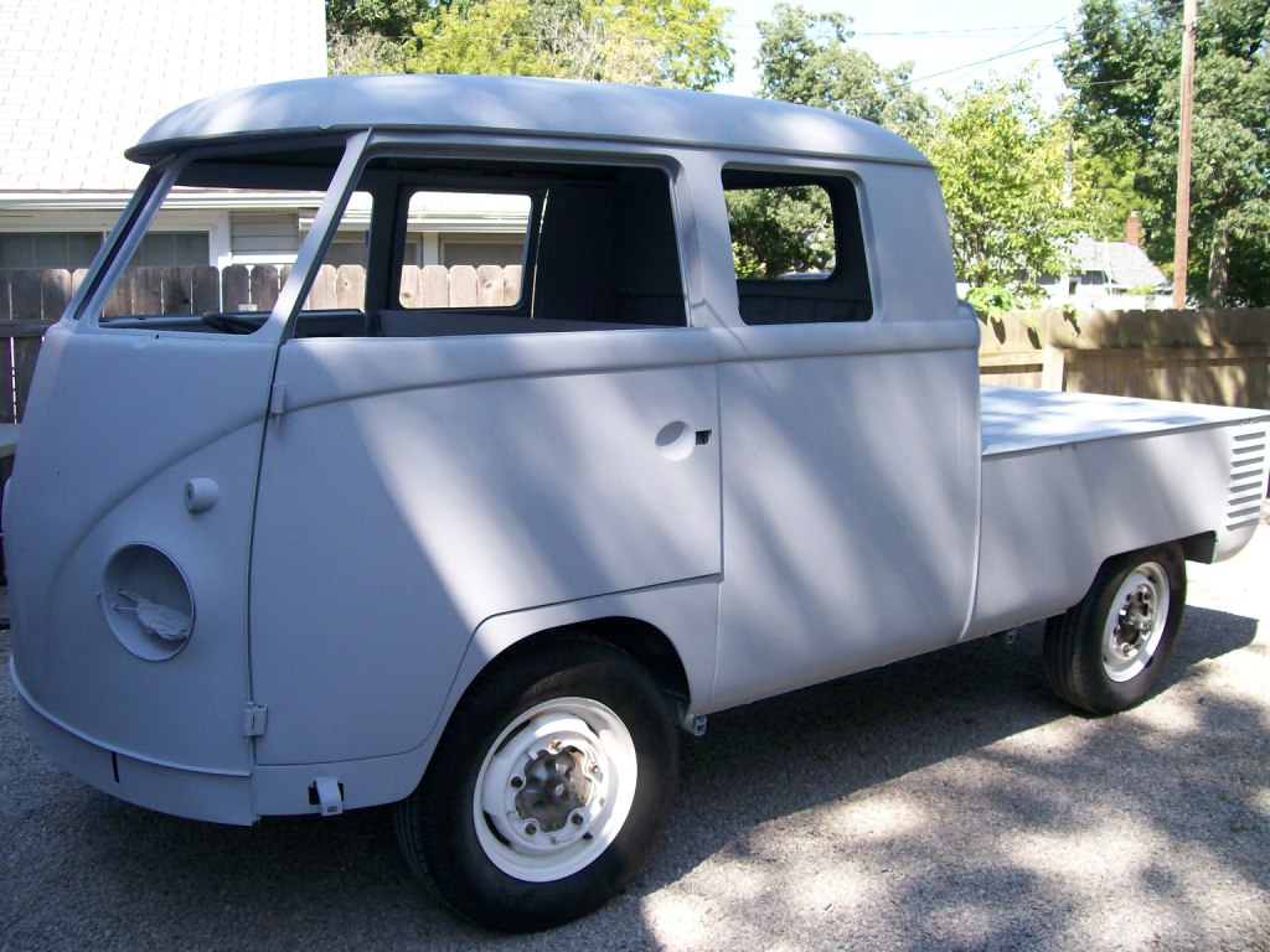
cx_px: 635
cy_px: 476
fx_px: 1321
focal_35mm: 36
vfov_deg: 39.7
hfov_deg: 51.4
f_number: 2.7
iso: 80
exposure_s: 1/456
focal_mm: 6
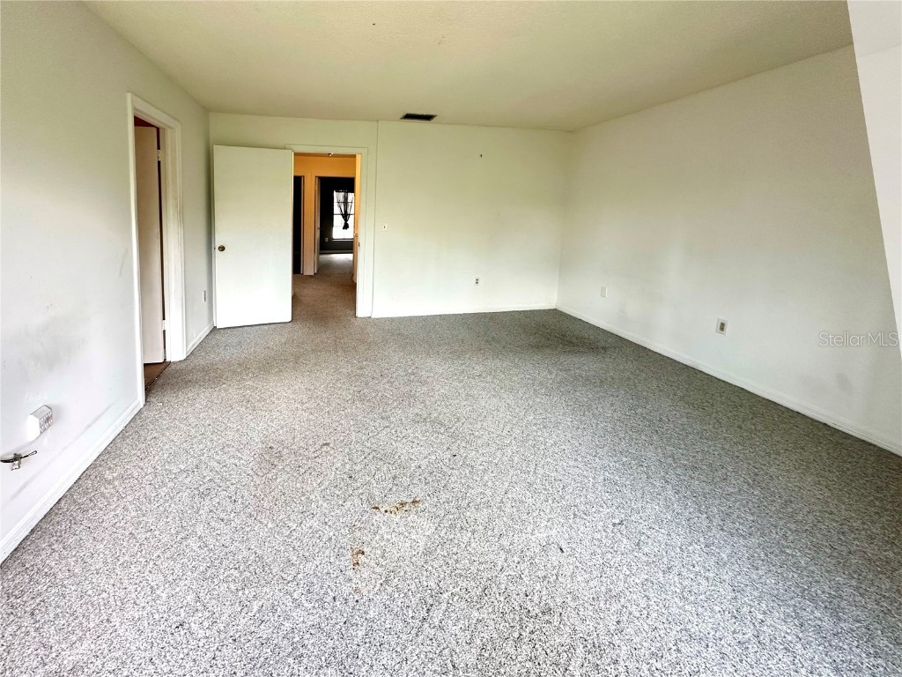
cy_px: 338
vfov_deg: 85.7
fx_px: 365
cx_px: 451
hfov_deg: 102.1
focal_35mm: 14
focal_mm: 2.2
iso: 160
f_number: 2.2
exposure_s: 1/60
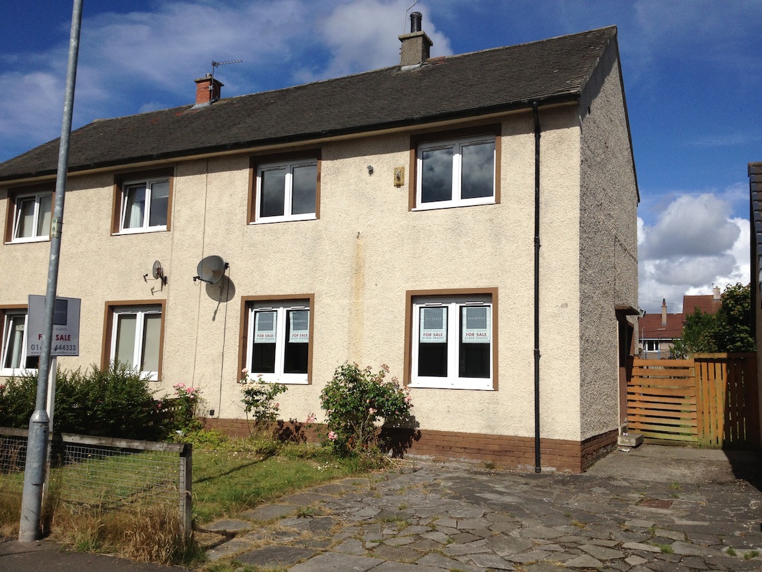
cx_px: 381
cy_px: 286
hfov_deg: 52.6
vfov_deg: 40.7
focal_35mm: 35
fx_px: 771
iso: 50
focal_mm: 4.28
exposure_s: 1/3953
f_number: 2.4
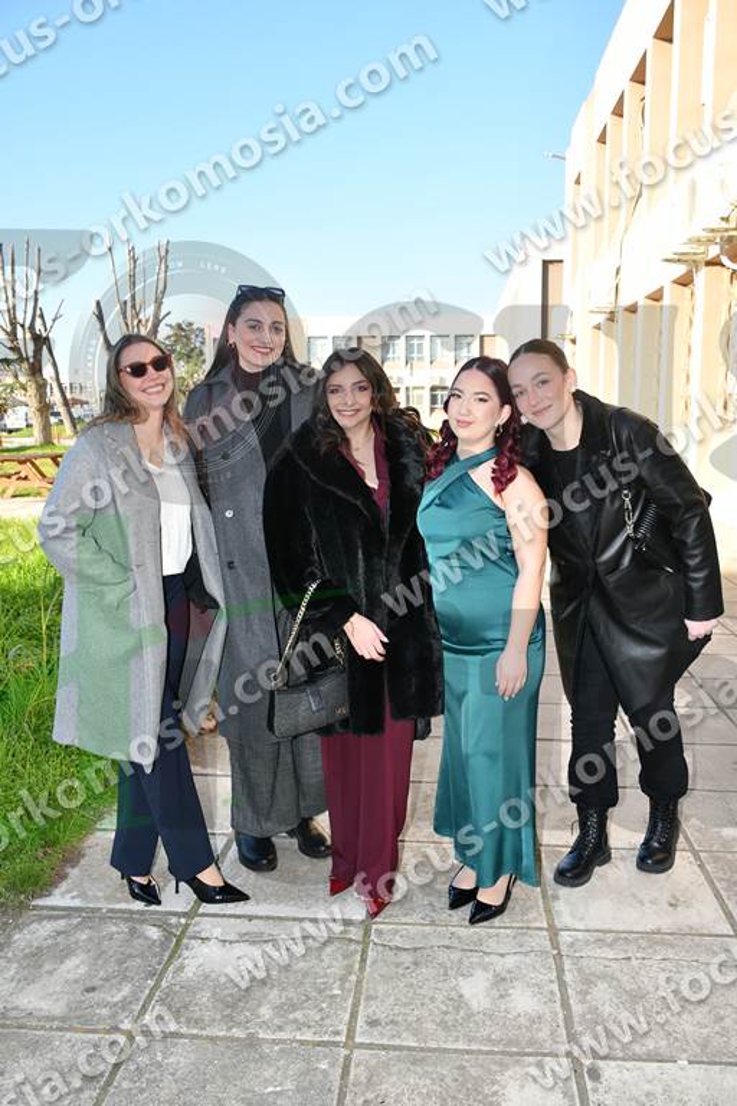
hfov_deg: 43.6
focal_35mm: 30
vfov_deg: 61.9
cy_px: 553
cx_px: 368
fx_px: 921
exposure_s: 1/250
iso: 100
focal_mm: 20
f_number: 5
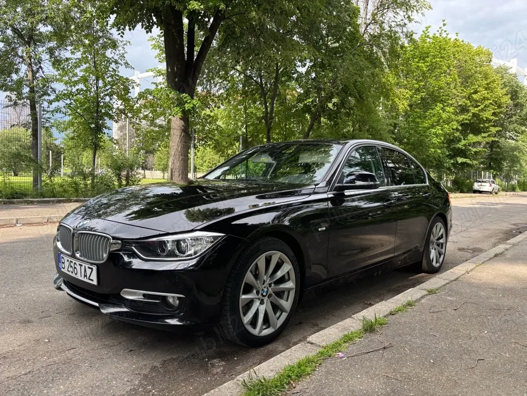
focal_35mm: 26
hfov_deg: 67.3
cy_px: 198
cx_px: 264
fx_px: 396
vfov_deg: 53.1
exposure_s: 1/490
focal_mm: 5.96
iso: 50
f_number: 1.6
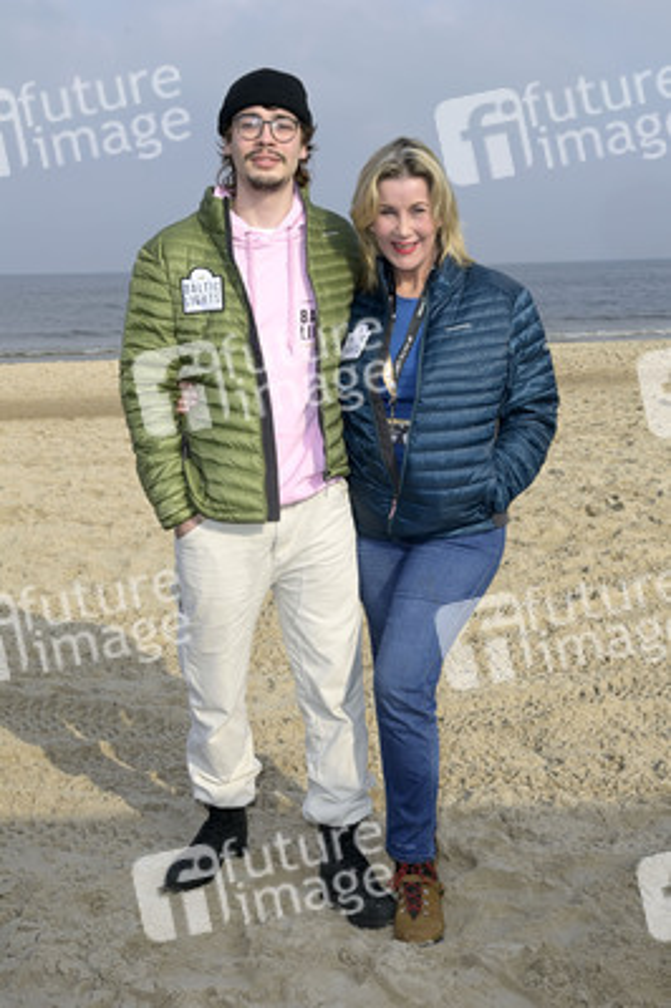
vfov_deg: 46.4
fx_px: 1176
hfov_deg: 31.8
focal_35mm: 42
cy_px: 504
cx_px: 336
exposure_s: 1/250
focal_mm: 42
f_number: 14
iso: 400
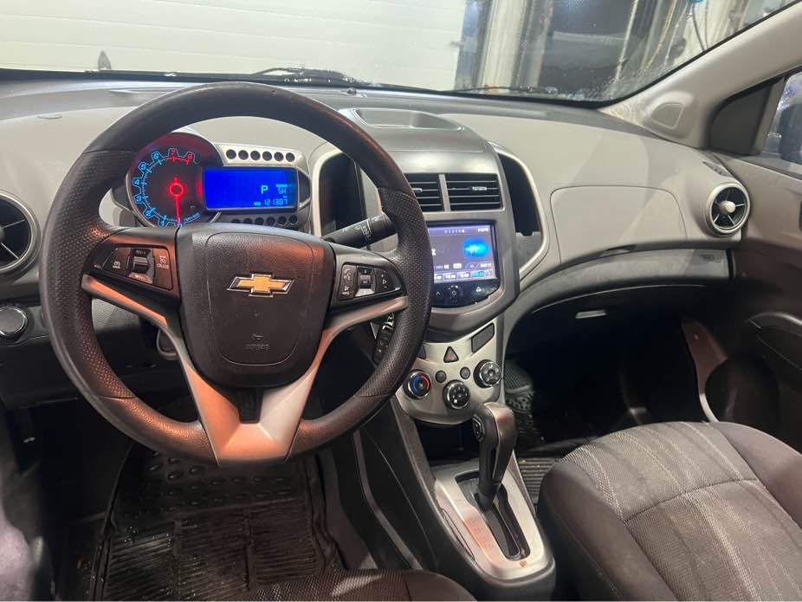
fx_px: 603
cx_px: 401
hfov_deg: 67.3
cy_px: 301
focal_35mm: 26
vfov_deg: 53.1
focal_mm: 5.7
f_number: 1.5
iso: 400
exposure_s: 1/60
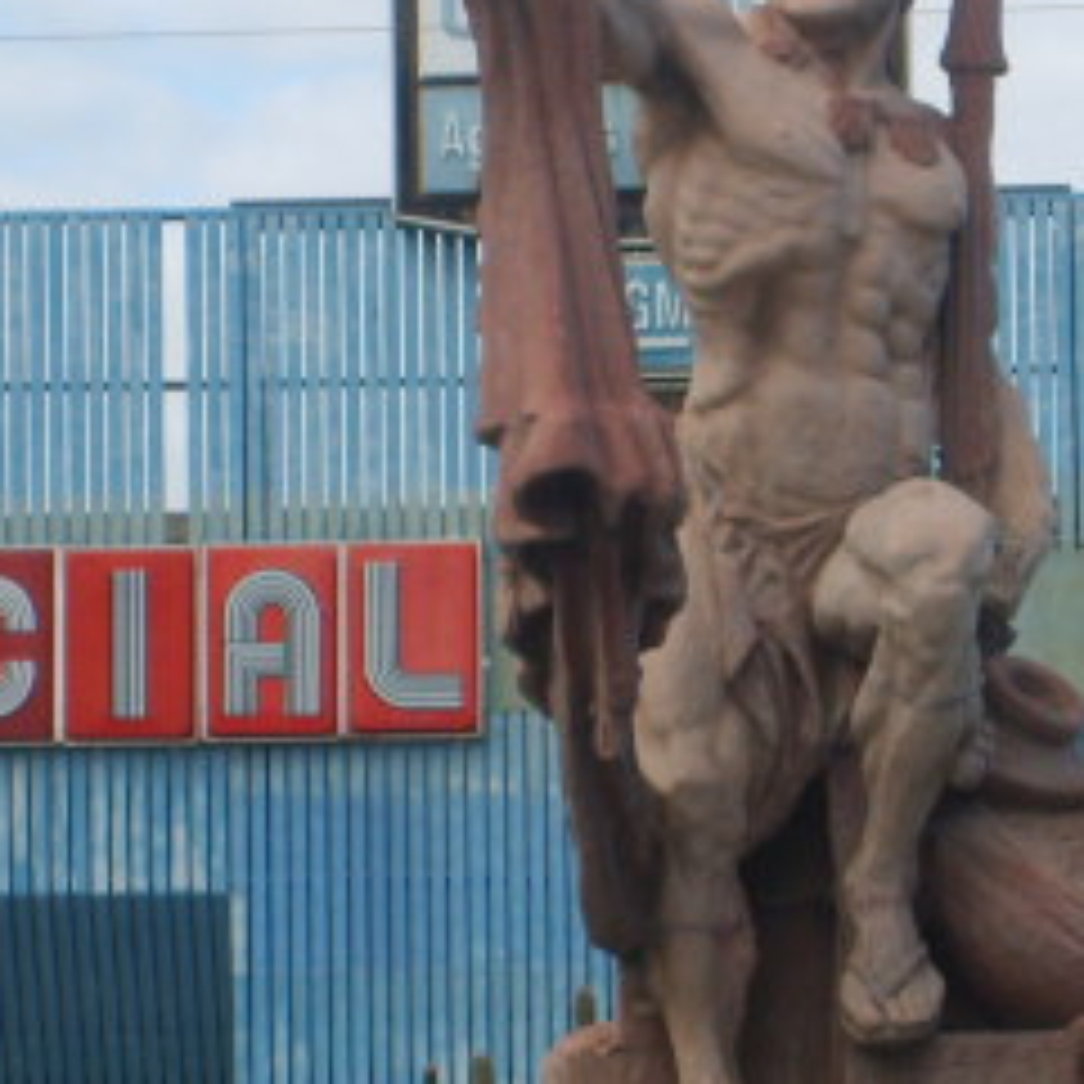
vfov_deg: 7.1
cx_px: 733
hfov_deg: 7.1
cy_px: 697
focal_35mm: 246
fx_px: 8716
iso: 50
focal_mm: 17.4
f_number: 4.9
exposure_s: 1/250
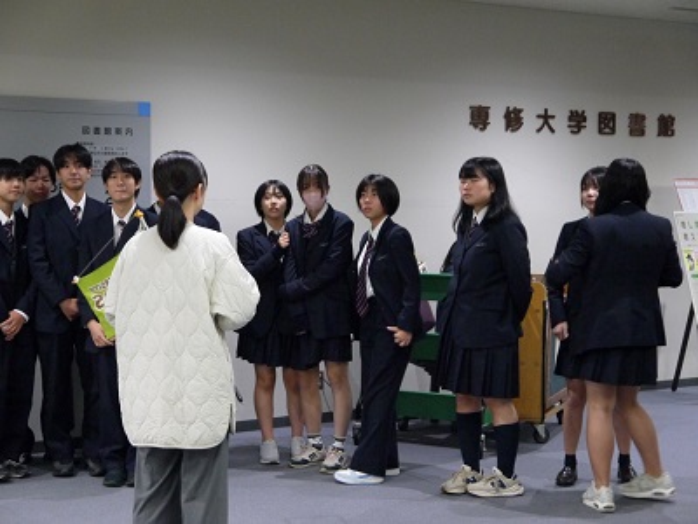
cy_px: 262
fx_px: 1331
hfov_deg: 29.4
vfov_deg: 22.3
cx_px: 349
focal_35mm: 66
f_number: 5.2
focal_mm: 33
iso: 1600
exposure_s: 1/50
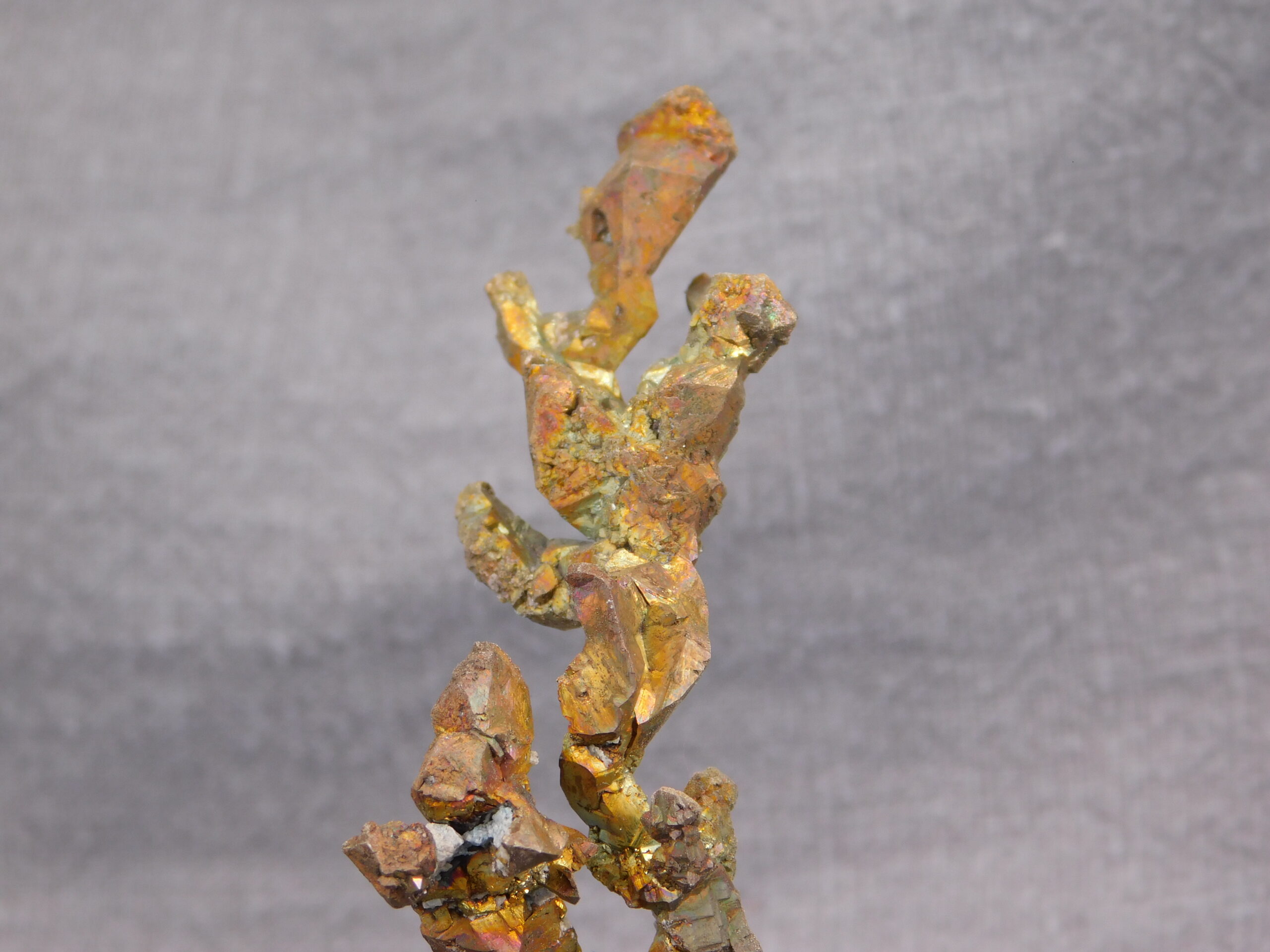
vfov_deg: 11.1
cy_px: 476
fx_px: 4916
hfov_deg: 14.7
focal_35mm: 134
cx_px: 635
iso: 125
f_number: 5
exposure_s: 1/50
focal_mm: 23.7
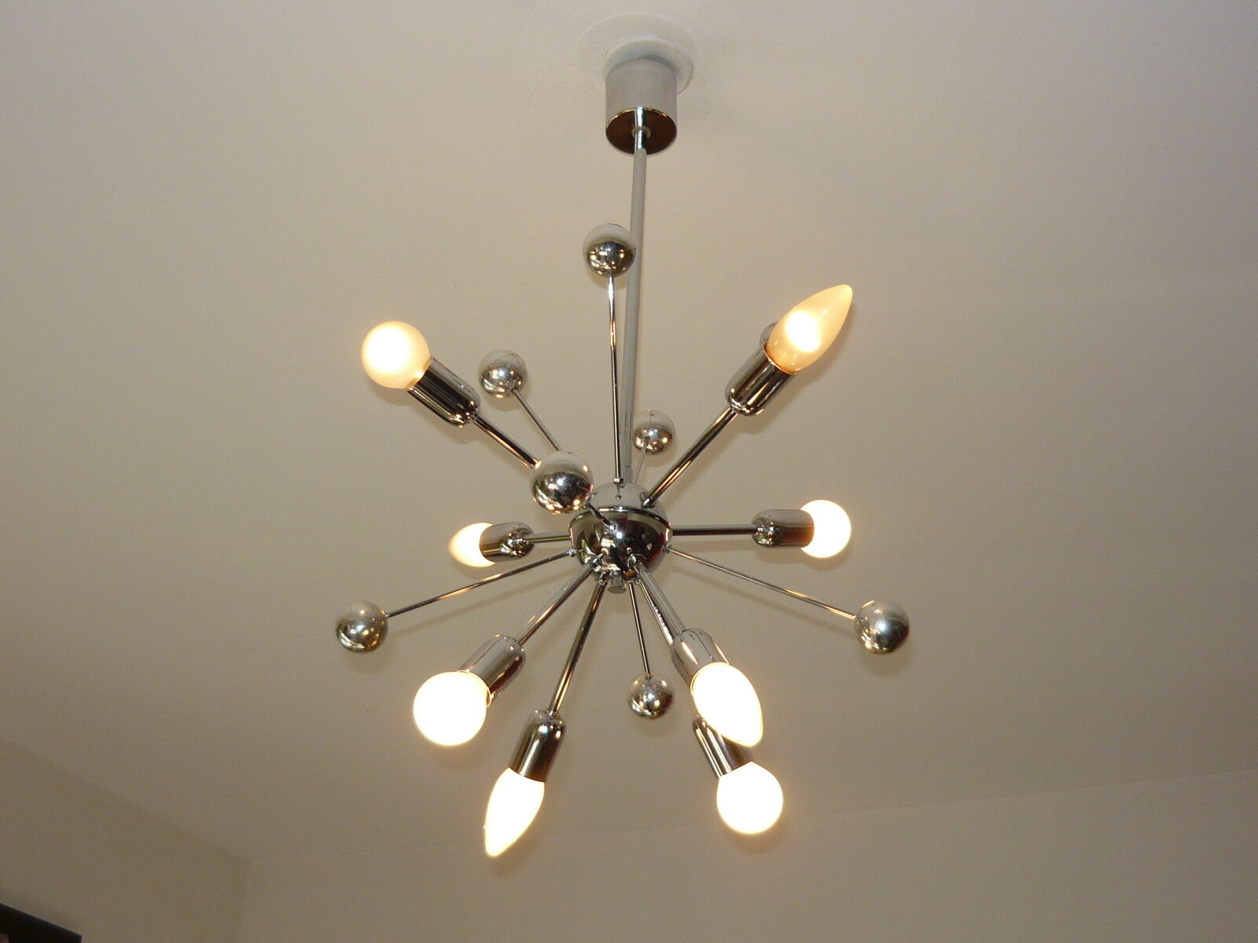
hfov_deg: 43.9
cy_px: 472
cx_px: 629
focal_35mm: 43
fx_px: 1563
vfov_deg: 33.6
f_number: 2.8
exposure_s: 1/400
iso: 100
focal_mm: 5.5
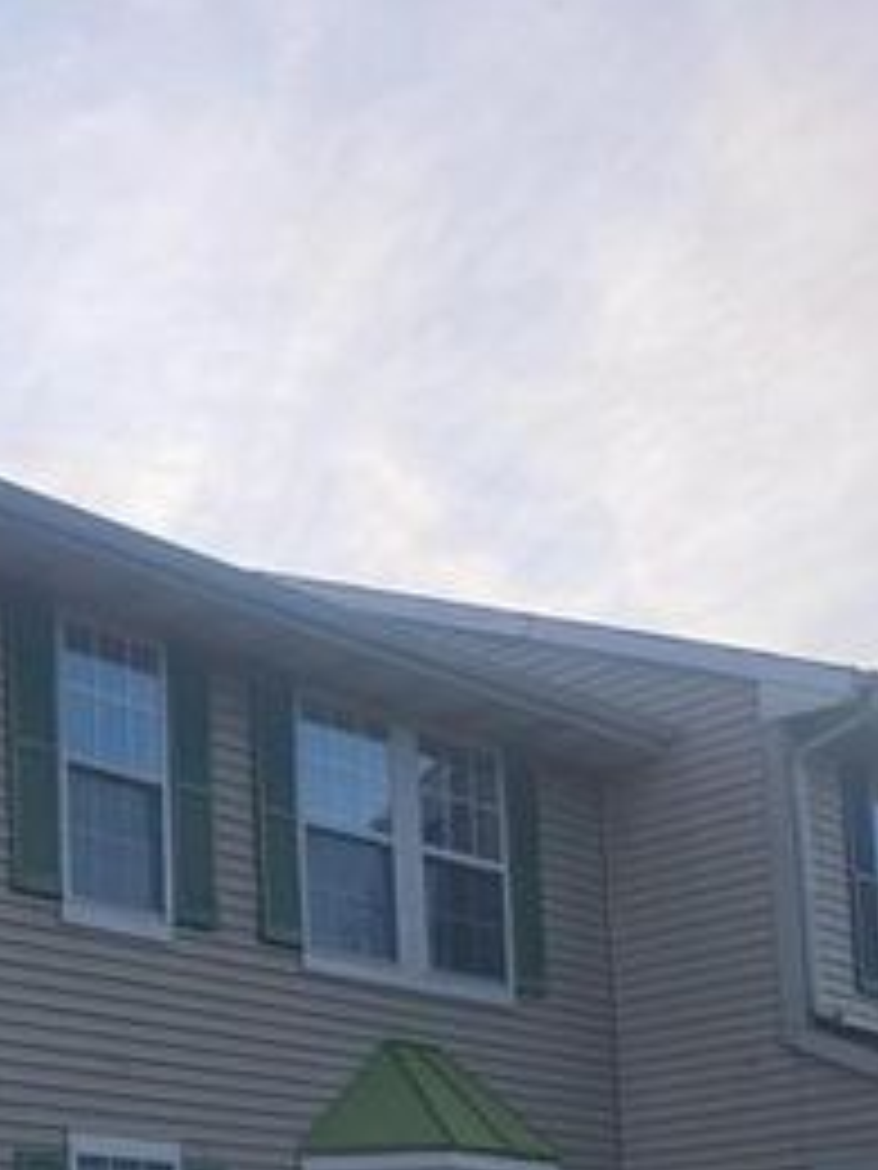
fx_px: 1995
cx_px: -221
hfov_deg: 22.5
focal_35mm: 59
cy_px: 1204
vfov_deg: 30.1
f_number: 1.7
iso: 20
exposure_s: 1/120
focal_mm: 6.3
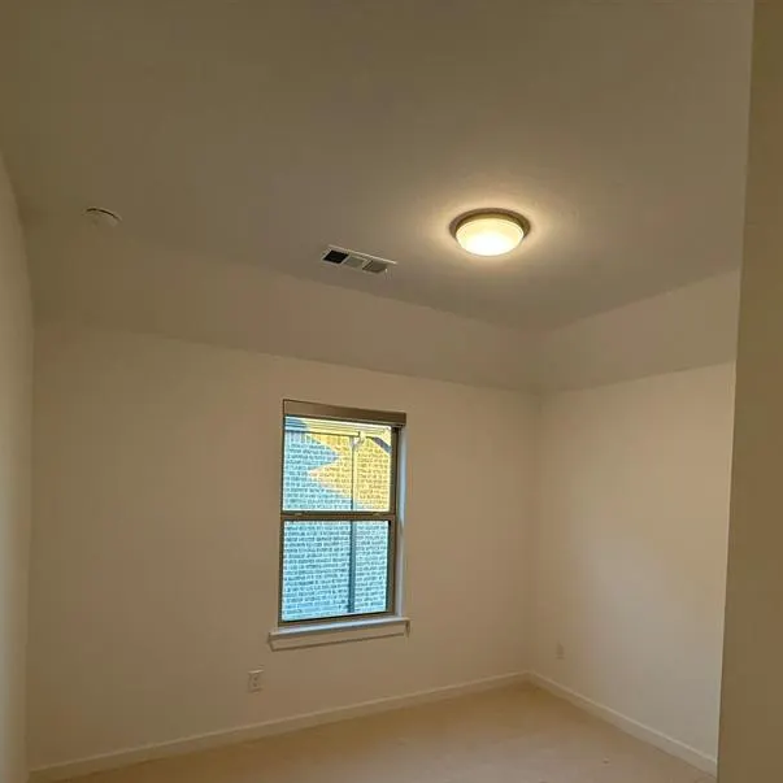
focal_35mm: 21
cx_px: 435
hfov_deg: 71.9
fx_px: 537
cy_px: 497
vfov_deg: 70.8
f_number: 2.2
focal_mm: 2.22
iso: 250
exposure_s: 1/120
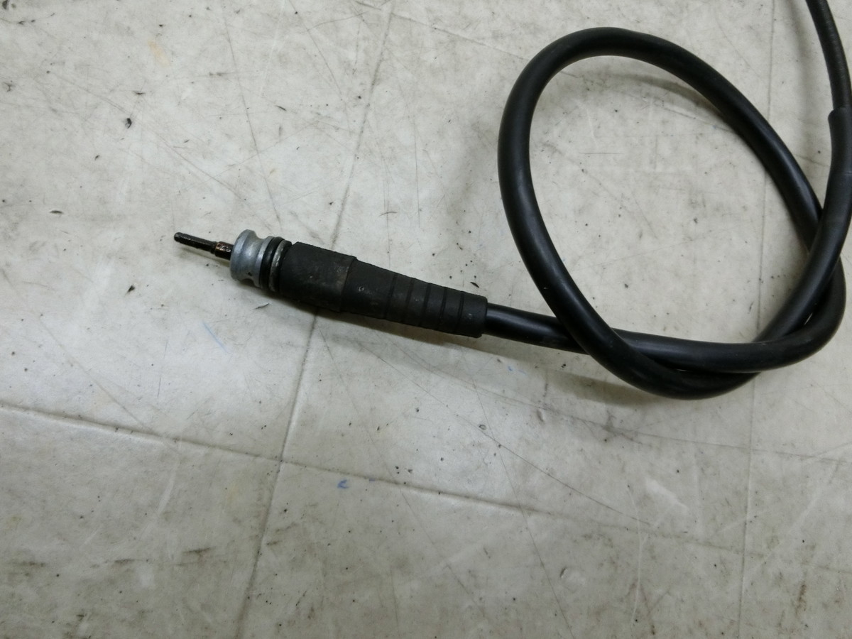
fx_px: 615
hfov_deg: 69.4
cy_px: 320
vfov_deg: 54.9
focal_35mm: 25
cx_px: 426
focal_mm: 4.5
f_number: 3.5
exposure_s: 1/100
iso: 400
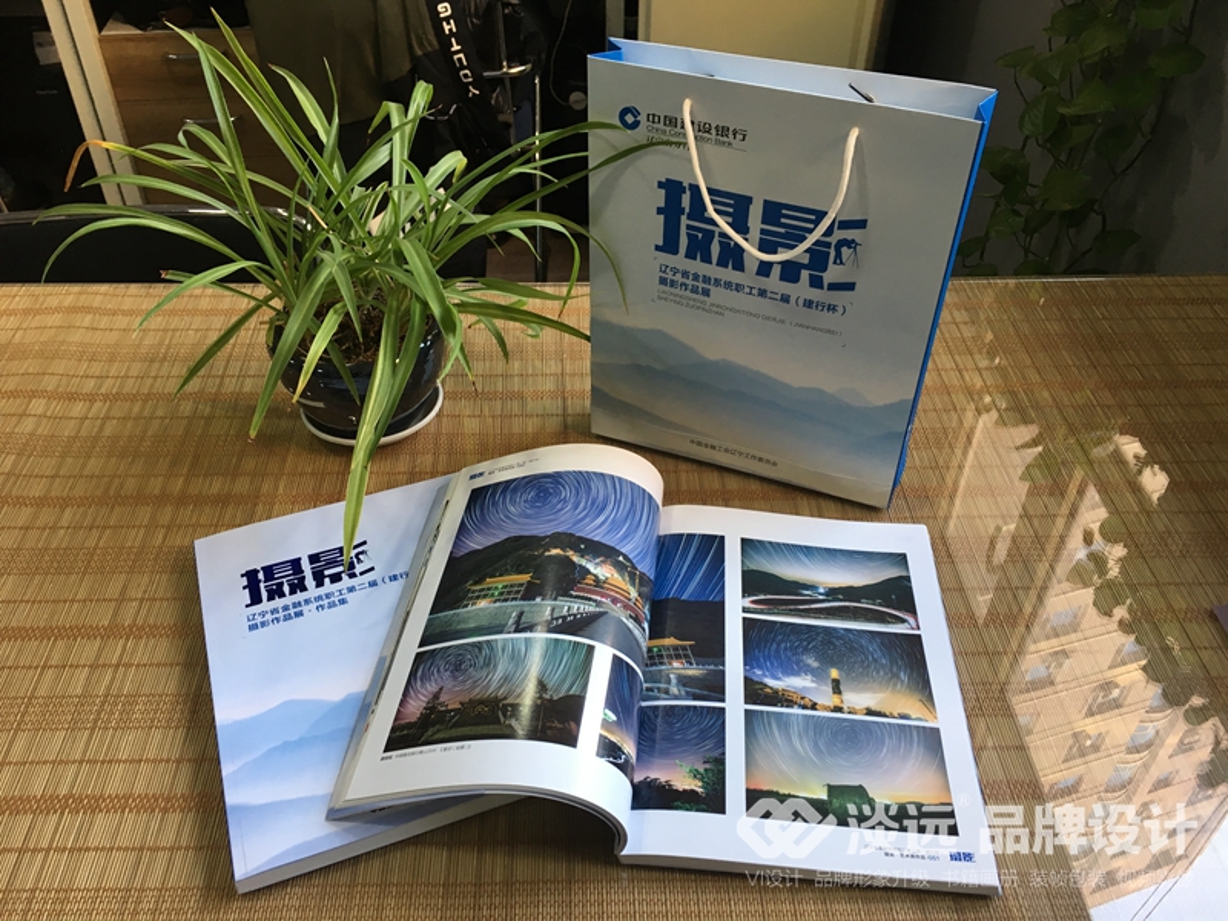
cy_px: 460
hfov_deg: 61.7
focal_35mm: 29
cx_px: 614
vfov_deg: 48.2
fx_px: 1029
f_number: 2.2
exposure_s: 1/33
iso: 64
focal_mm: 4.15
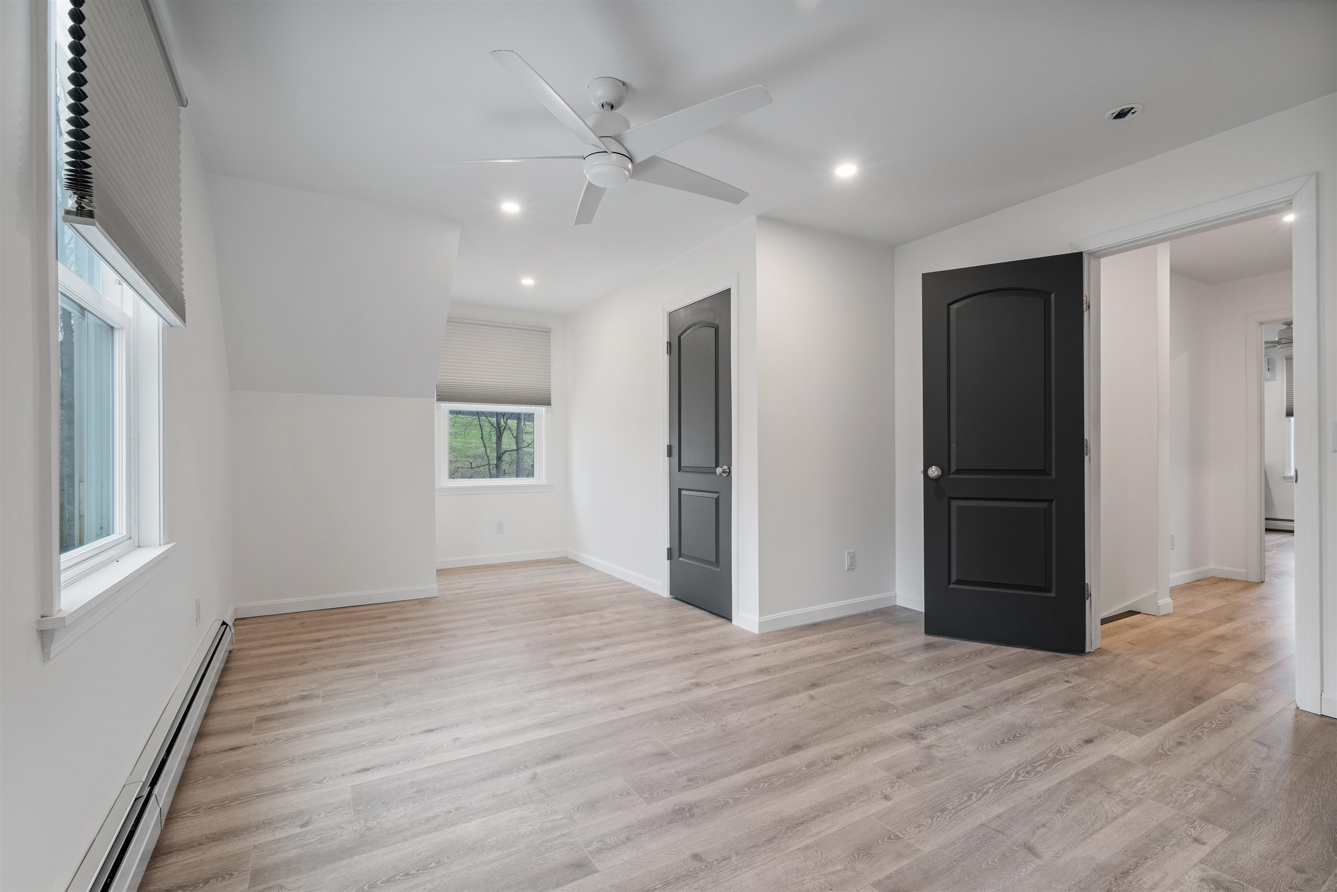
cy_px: 446
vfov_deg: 73.8
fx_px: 594
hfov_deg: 96.7
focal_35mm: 16
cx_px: 668
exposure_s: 2.5
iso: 125
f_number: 10
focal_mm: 16
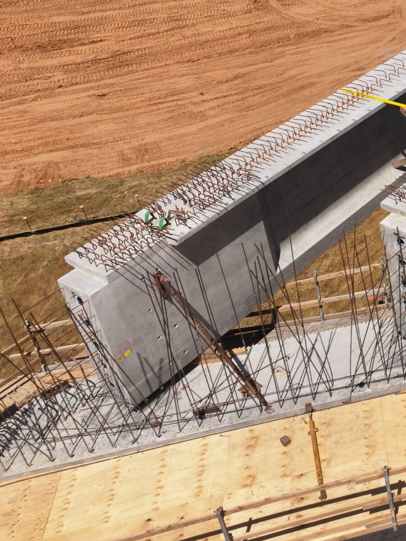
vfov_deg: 36.3
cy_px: 116
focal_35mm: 51
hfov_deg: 23.9
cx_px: 573
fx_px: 798
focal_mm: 12.29
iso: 100
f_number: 11
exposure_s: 1/240
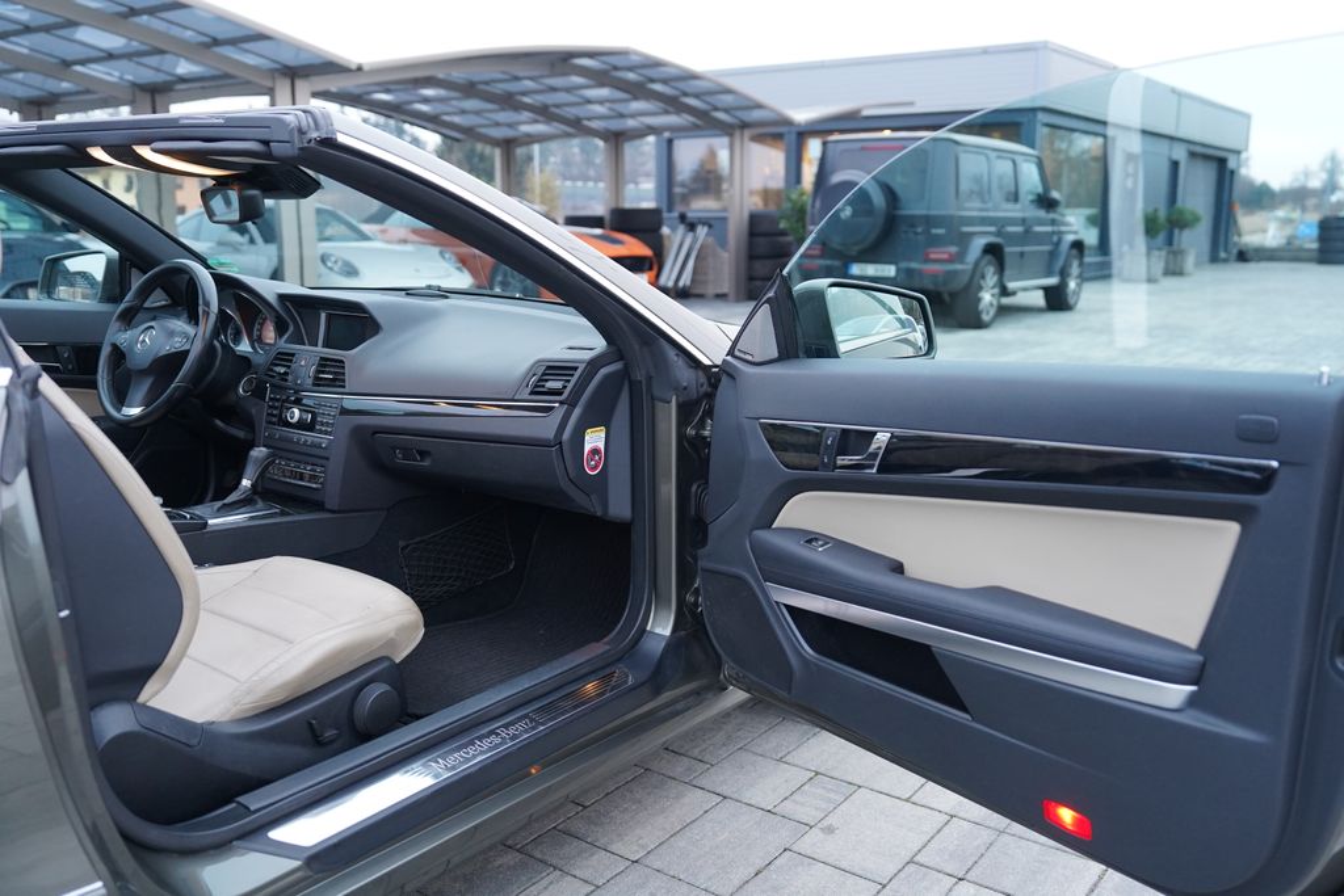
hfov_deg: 60.3
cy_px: 448
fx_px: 1157
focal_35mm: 31
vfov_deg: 42.3
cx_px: 672
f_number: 2.8
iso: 2000
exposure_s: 1/160
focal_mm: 31
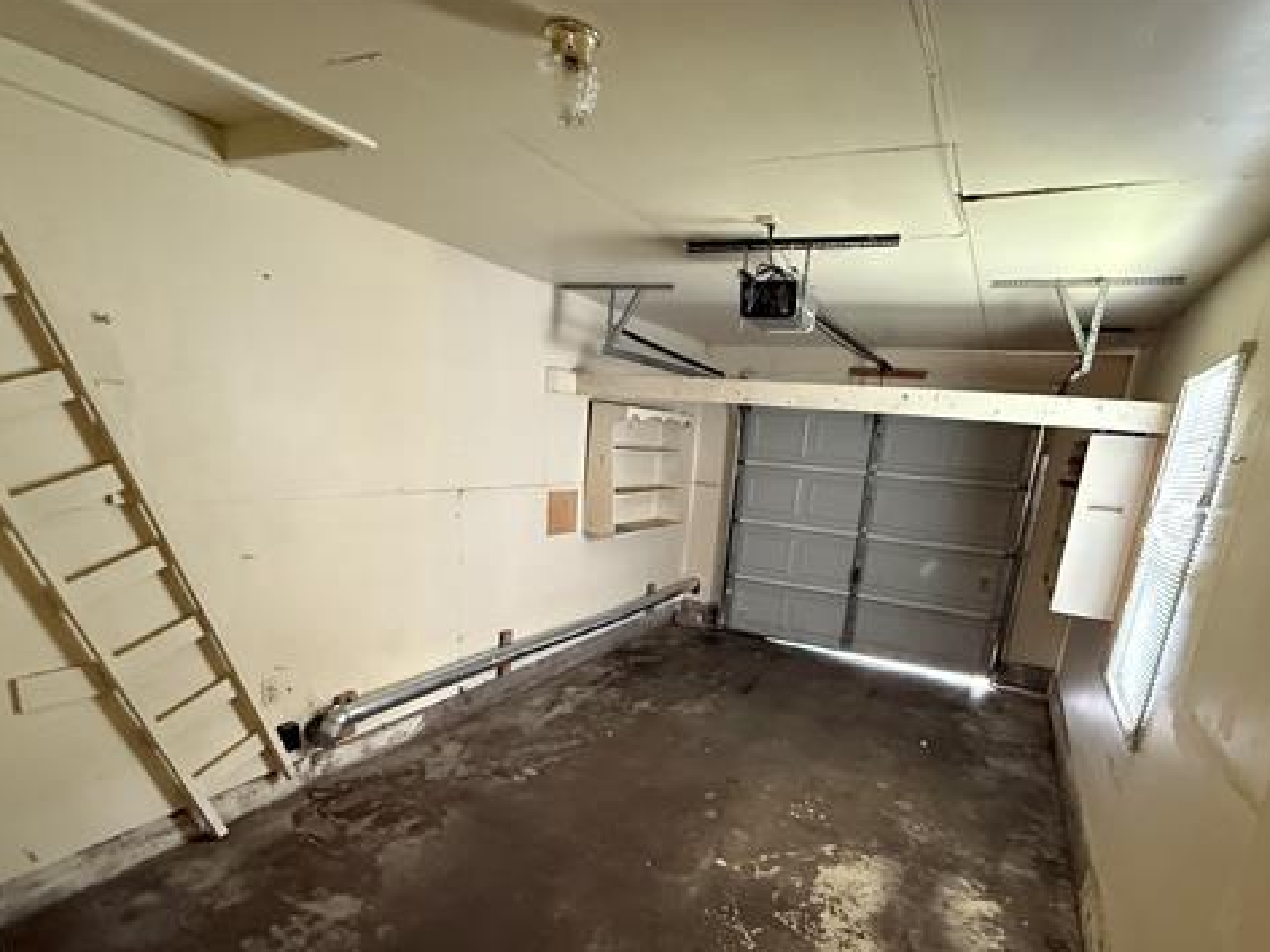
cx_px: 683
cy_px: 629
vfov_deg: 66.9
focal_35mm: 19
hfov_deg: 84.5
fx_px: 697
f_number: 2.2
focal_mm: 2.22
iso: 1000
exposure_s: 1/60
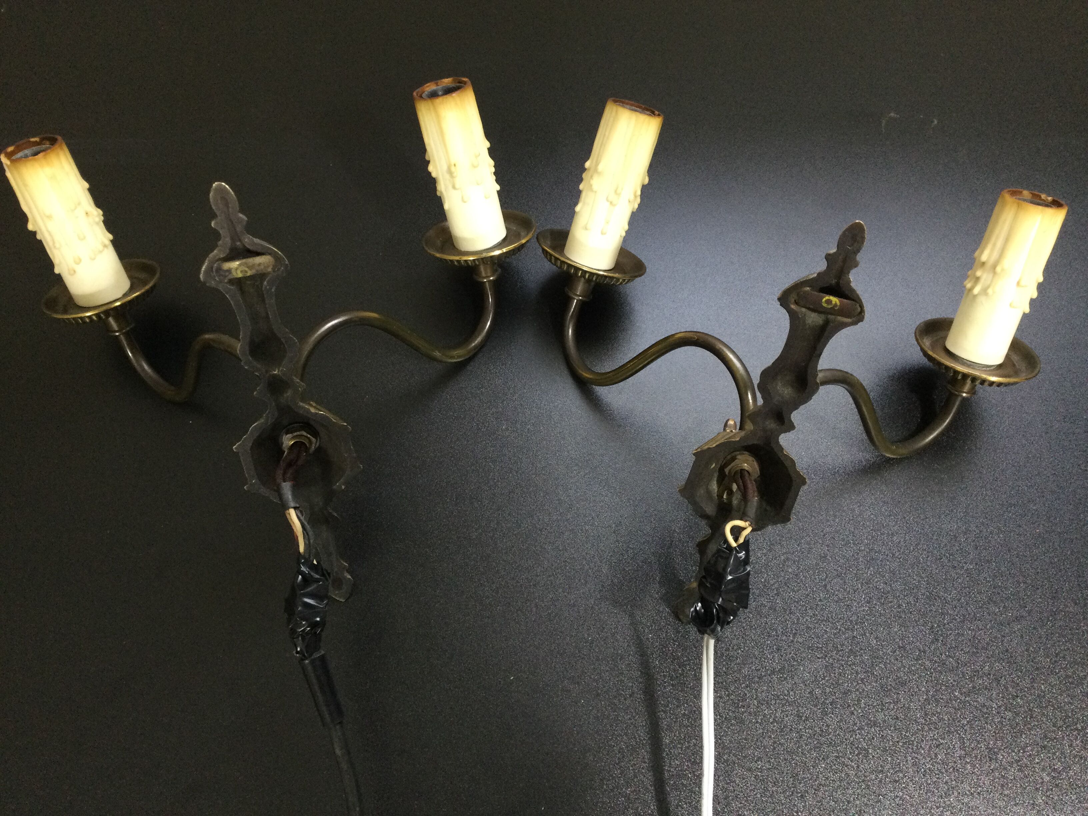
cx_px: 544
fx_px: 974
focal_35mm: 31
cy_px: 408
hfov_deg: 58.4
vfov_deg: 45.4
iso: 160
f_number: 2.4
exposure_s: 1/33
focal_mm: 3.3
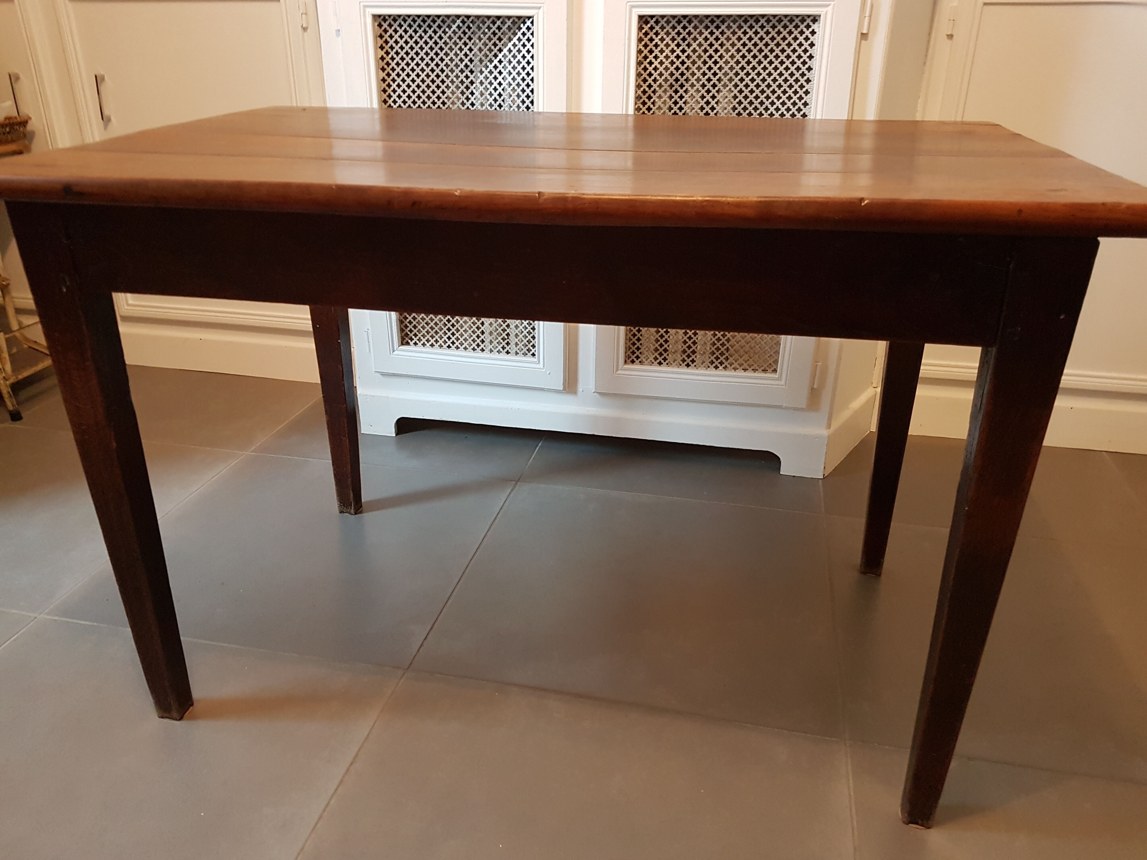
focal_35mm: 26
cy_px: 430
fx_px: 862
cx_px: 574
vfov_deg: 53.1
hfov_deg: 67.3
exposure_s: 1/10
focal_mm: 4.2
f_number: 1.7
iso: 250
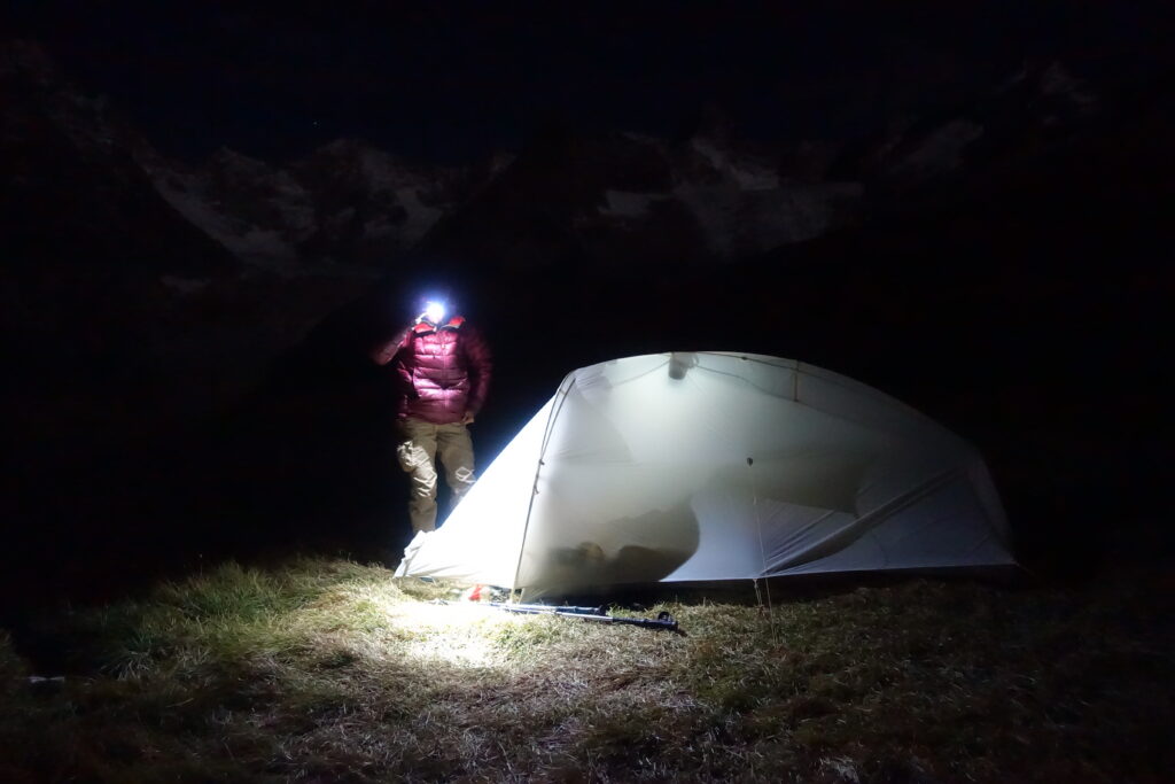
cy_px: 392
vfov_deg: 53.1
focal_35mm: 24
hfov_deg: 73.7
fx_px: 783
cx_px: 588
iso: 6400
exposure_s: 1/40
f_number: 1.8
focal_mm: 8.8
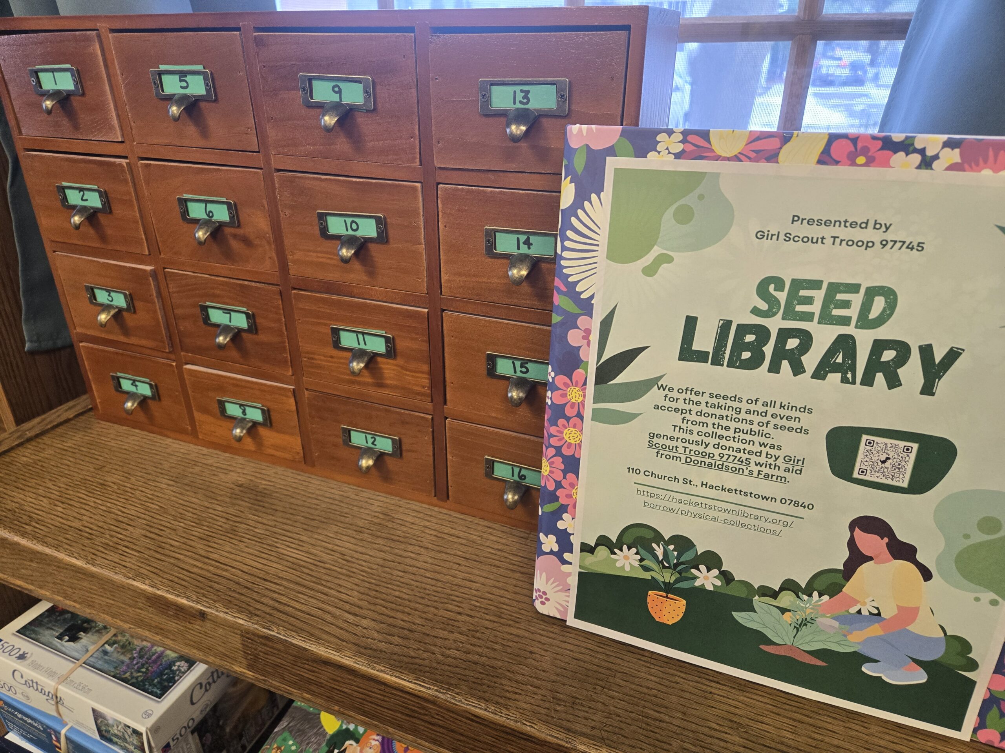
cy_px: 376
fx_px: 668
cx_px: 502
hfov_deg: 73.9
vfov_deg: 58.9
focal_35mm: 23
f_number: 1.8
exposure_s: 1/120
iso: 200
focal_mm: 5.4
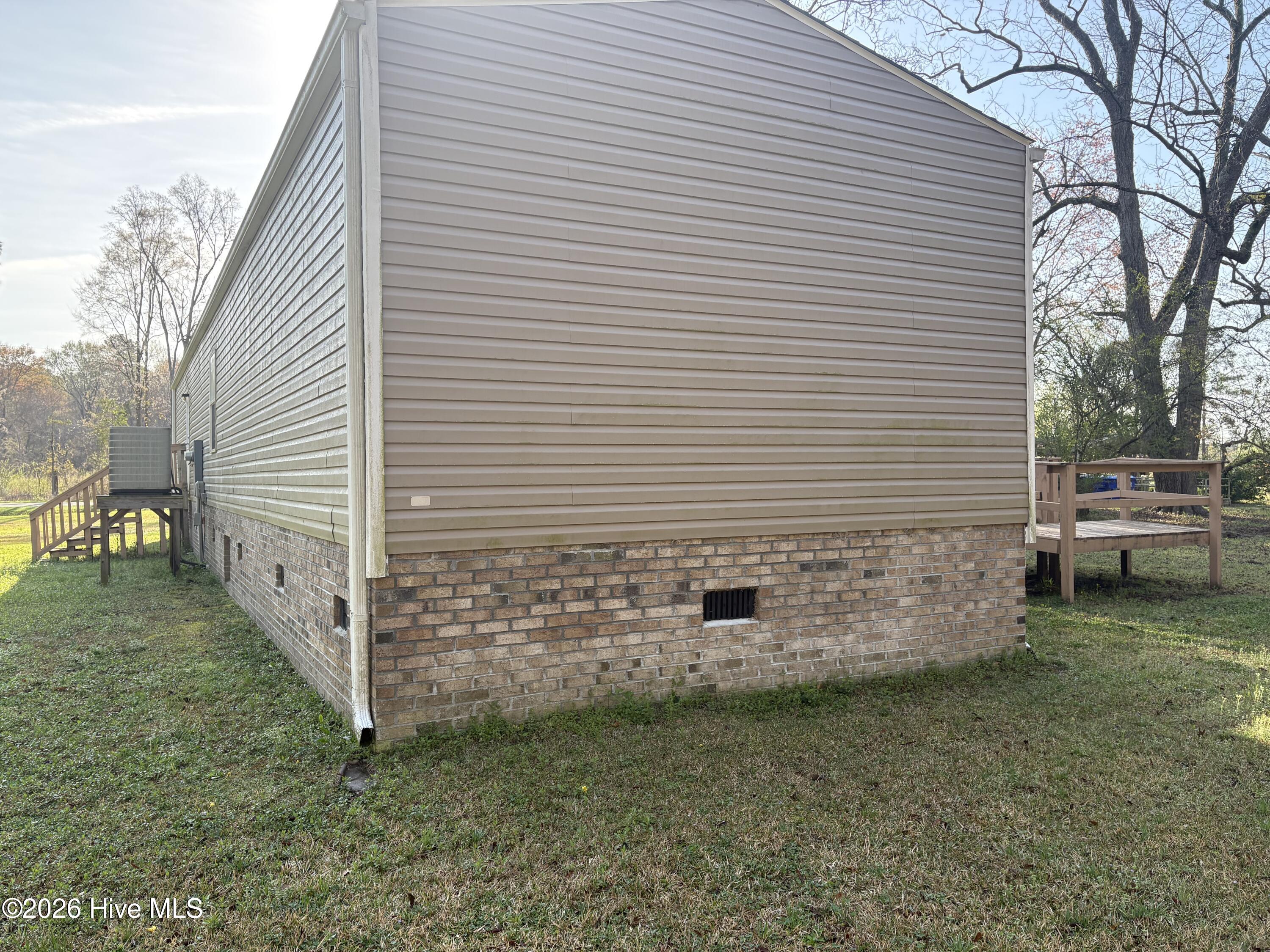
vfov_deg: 53.1
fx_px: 954
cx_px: 635
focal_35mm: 26
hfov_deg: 67.3
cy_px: 476
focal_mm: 5.96
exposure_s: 1/861
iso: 64
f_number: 1.6
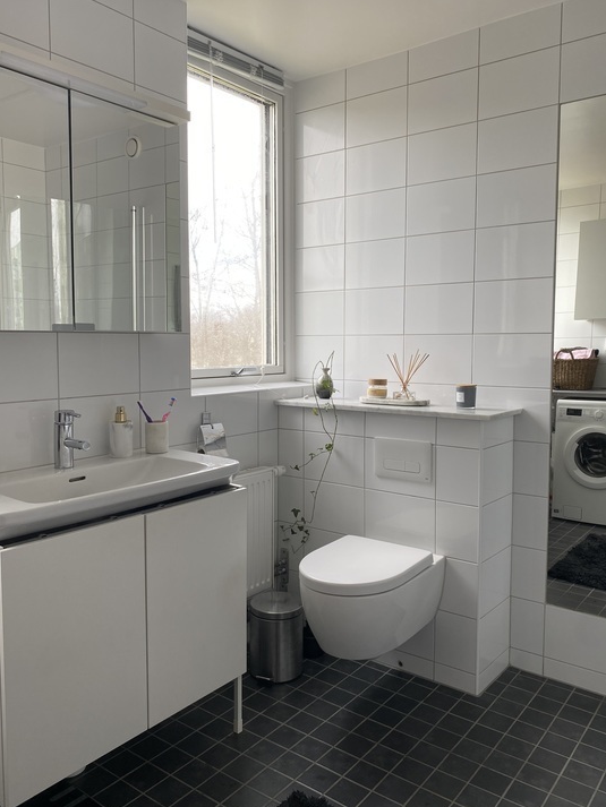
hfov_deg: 49.8
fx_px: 653
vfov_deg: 63.4
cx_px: 306
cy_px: 397
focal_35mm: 28
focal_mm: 4.25
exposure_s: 1/121
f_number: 1.8
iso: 40
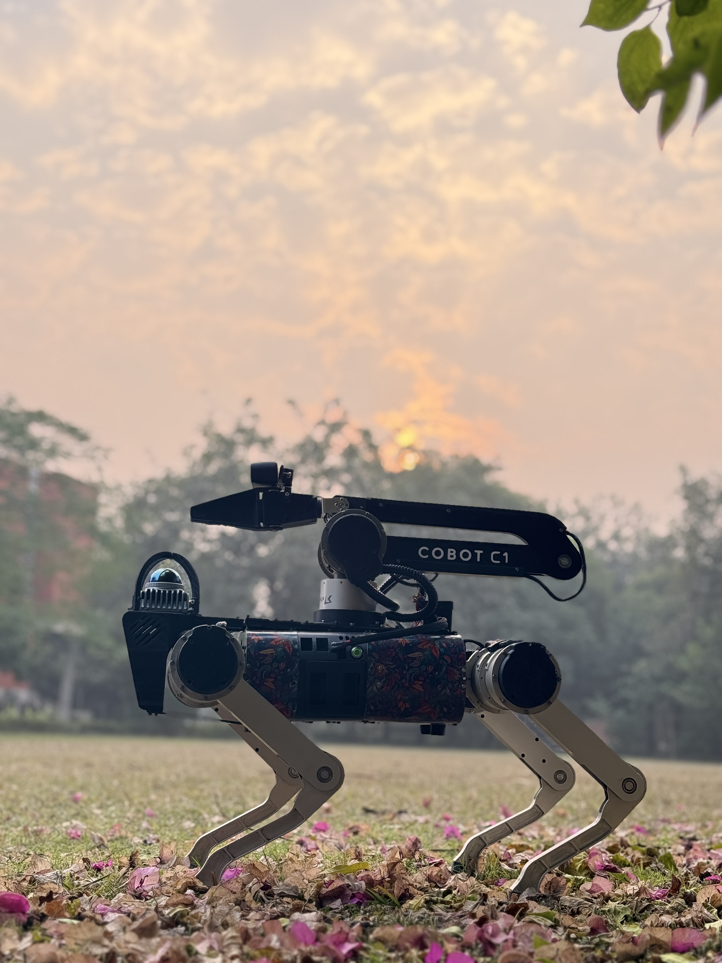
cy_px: 482
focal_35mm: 48
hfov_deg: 30.3
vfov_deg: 39.7
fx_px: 1335
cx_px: 361
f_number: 1.78
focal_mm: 6.76
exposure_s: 1/242
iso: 100
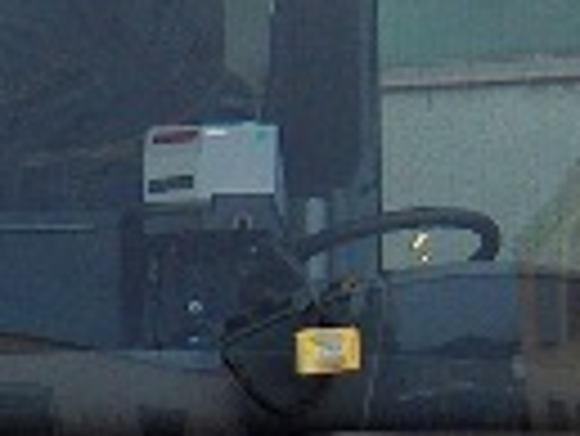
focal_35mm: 241
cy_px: 360
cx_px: -324
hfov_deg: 8.0
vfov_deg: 6.2
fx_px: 4042
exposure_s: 1/117
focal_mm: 8
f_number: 2.8
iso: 200
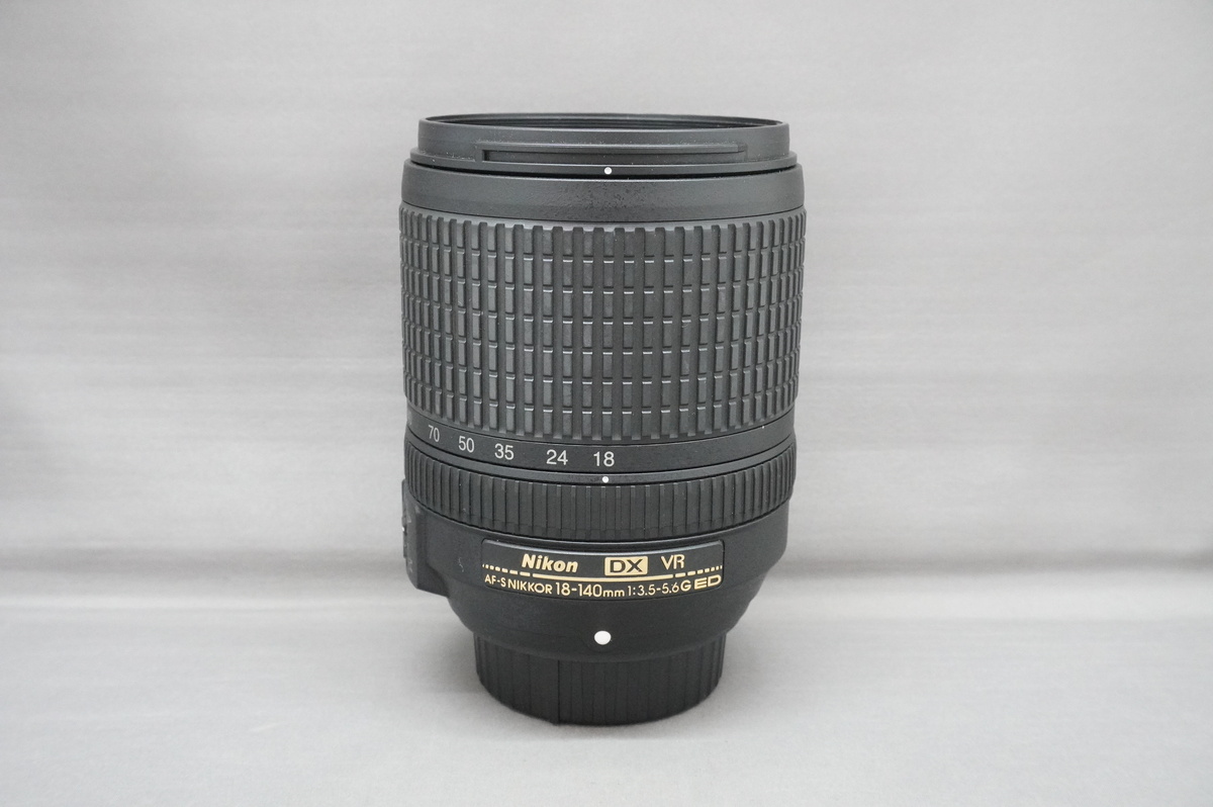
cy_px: 404
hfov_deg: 49.6
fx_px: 1313
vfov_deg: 34.2
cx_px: 606
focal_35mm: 39
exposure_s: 1/30
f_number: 11
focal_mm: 26
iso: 6400
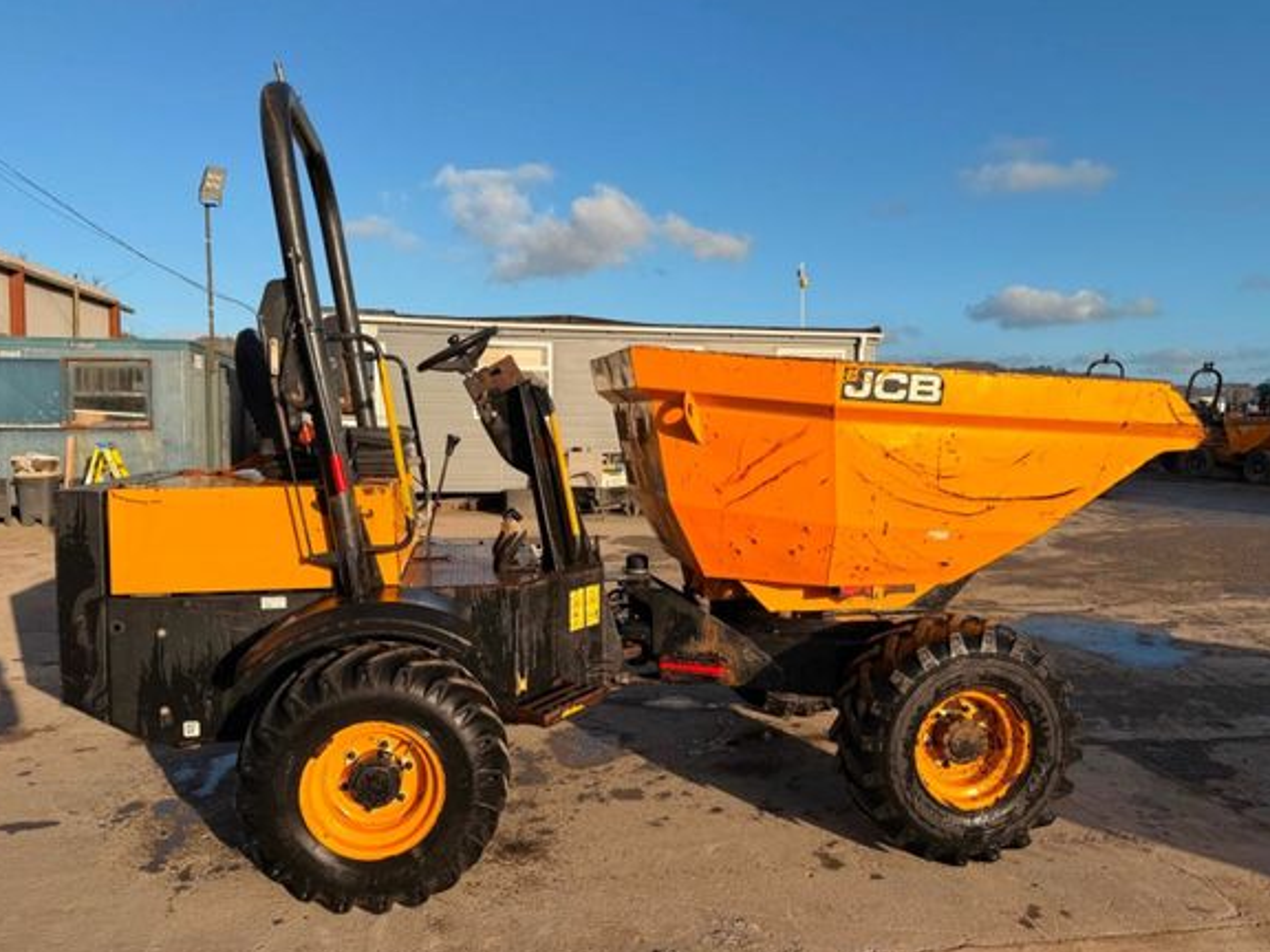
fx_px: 917
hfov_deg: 69.4
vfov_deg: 54.9
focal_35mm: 25
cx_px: 615
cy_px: 476
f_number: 1.78
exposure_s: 1/4167
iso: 80
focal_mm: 6.76
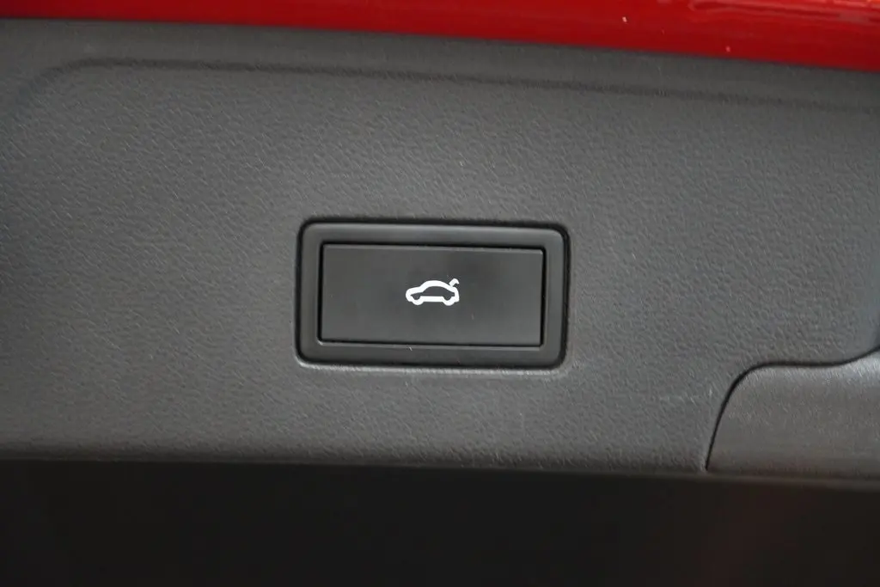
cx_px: 440
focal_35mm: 123
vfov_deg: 11.1
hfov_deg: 16.7
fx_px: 3007
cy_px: 294
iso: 6400
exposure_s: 1/15
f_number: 5.6
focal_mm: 82
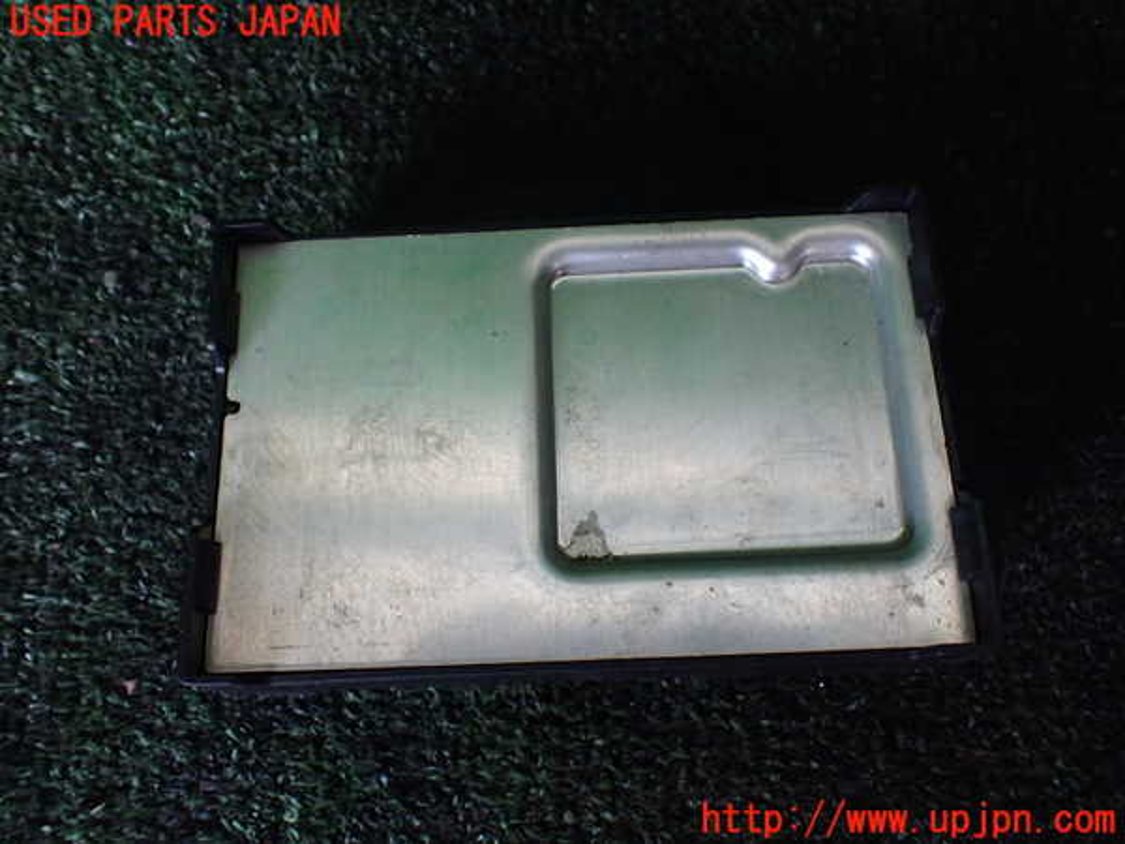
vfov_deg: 46.8
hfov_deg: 60.0
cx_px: 562
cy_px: 422
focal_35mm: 30
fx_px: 975
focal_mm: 5.4
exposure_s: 1/125
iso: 640
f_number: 2.3
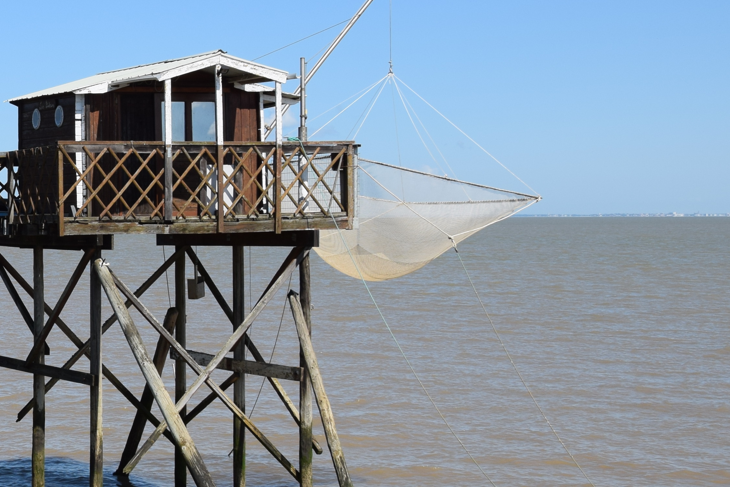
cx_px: -70
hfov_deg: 21.9
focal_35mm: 88
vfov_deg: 15.5
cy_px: 197
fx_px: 1784
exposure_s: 1/400
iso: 200
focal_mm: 22
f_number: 10
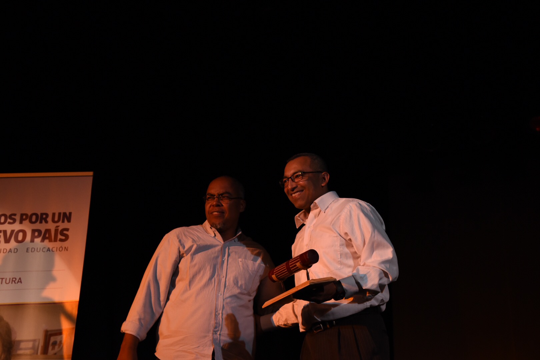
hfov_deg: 36.2
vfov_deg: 24.6
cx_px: 270
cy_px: 180
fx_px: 825
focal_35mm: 55
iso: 2500
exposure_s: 1/125
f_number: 7.1
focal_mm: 55
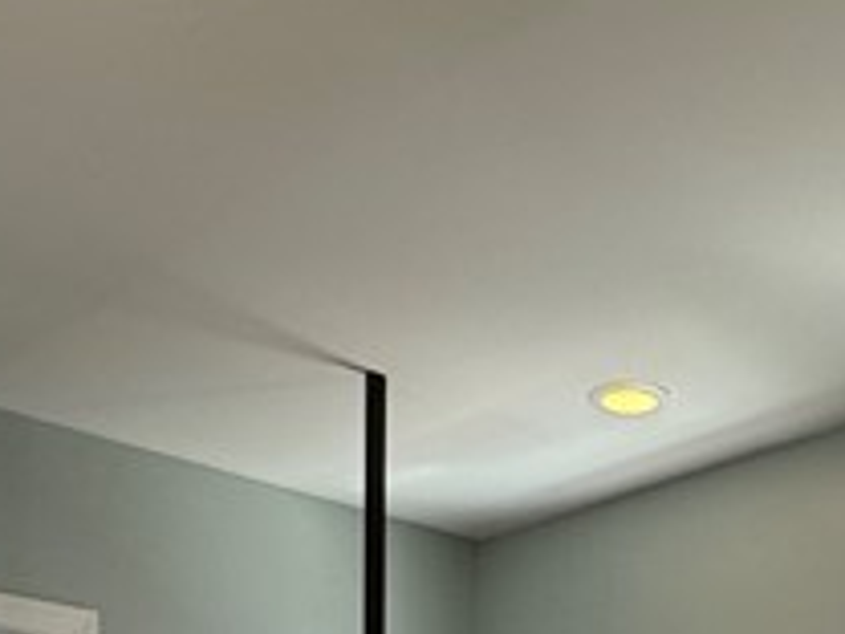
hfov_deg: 27.9
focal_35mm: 69
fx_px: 1684
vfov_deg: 17.5
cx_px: 593
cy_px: 1122
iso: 160
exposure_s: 1/60
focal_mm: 2.22
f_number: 2.2
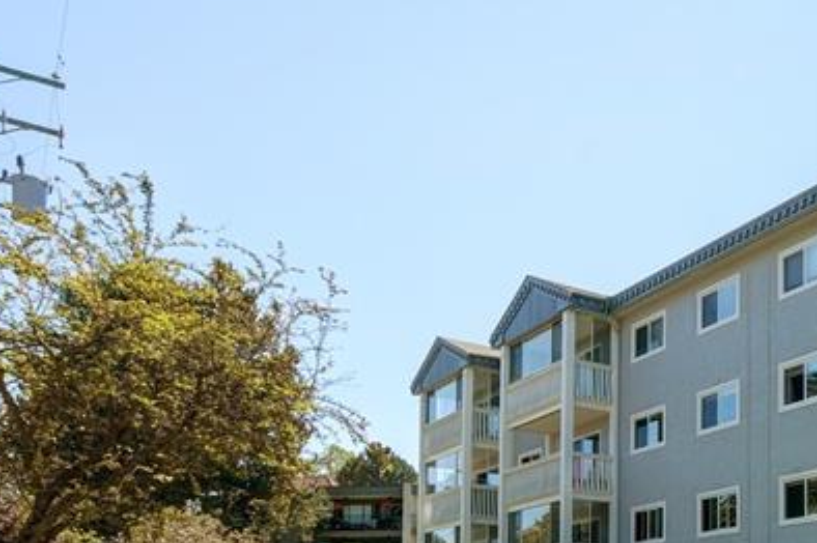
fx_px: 884
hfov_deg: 41.3
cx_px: 865
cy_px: 473
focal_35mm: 39
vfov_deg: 32.7
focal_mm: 10
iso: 250
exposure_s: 1/125
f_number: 10
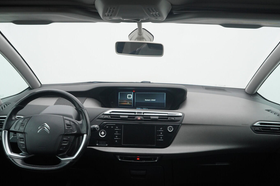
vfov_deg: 35.0
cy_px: 90
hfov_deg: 50.7
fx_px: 295
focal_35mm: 38
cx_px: 138
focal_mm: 24
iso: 1000
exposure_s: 1/125
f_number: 6.3
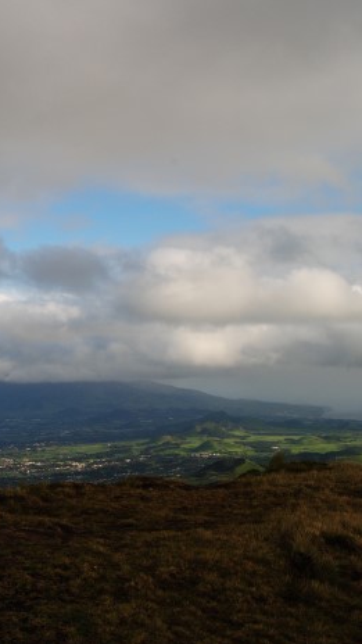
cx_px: -51
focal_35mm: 57
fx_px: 973
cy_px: 323
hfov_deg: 20.0
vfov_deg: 36.6
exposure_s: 1/250
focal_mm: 24
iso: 180
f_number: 10
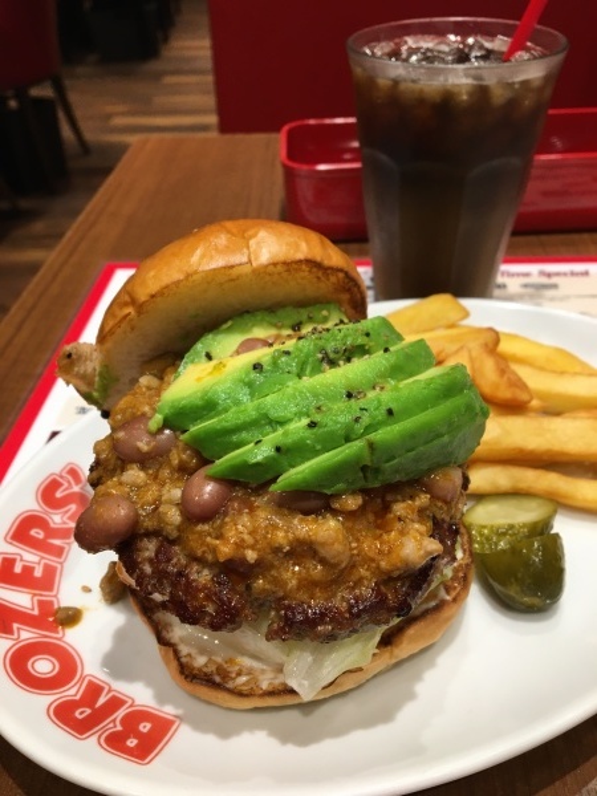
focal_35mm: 29
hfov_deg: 48.2
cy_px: 398
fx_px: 667
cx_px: 298
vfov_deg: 61.7
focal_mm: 4.15
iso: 40
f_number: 2.2
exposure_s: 1/30
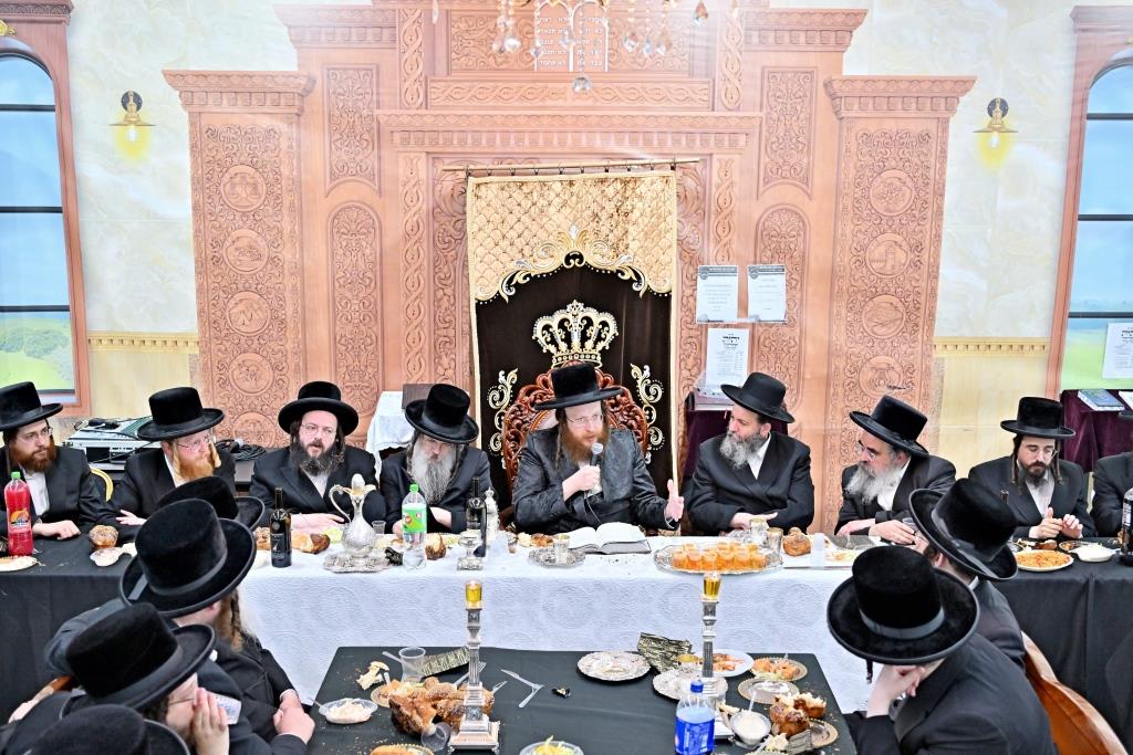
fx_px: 1259
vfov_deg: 33.4
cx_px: 566
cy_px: 378
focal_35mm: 40
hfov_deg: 48.5
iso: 800
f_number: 4
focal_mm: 40
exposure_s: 1/160
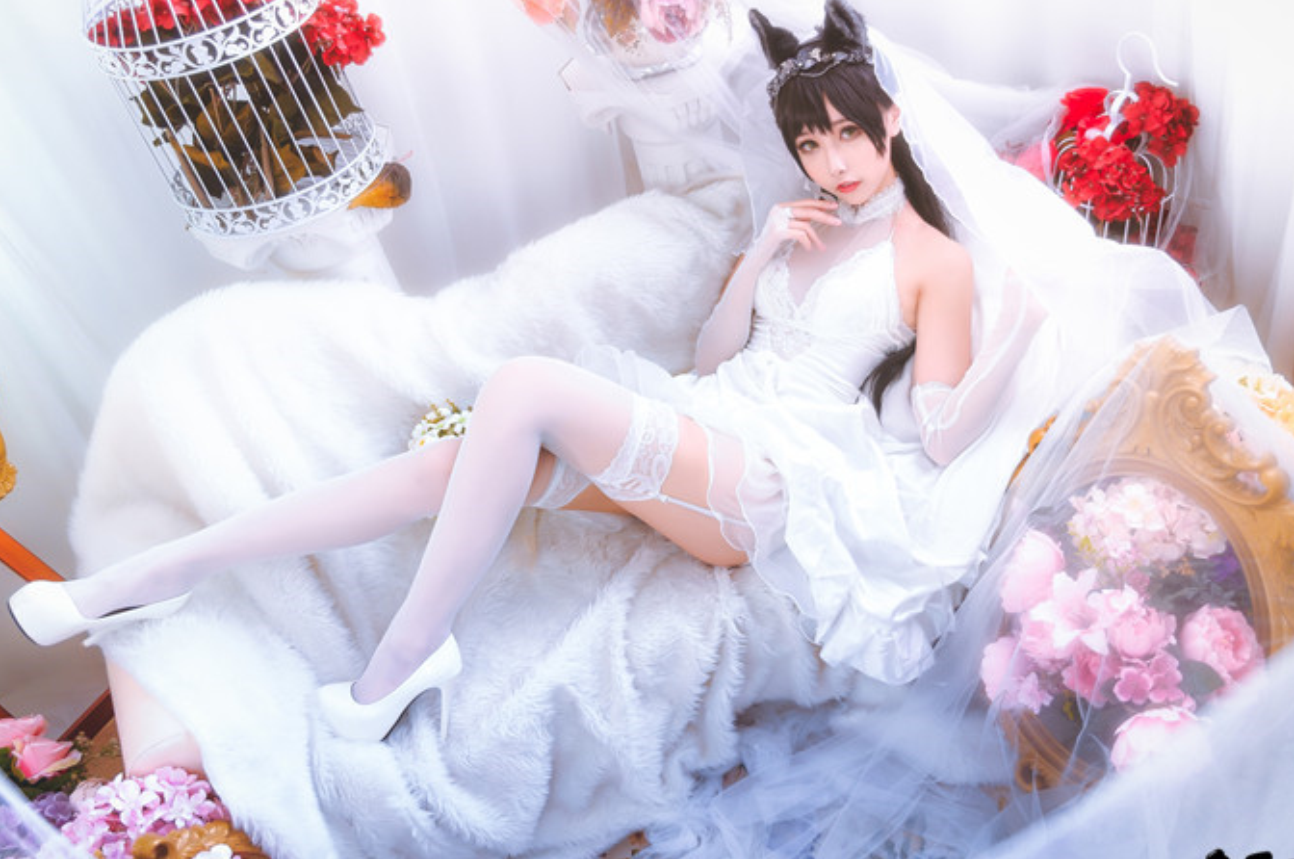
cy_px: 403
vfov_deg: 36.8
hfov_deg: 53.1
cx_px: 591
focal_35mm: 36
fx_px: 1292
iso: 500
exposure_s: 1/125
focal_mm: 31
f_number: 2.8
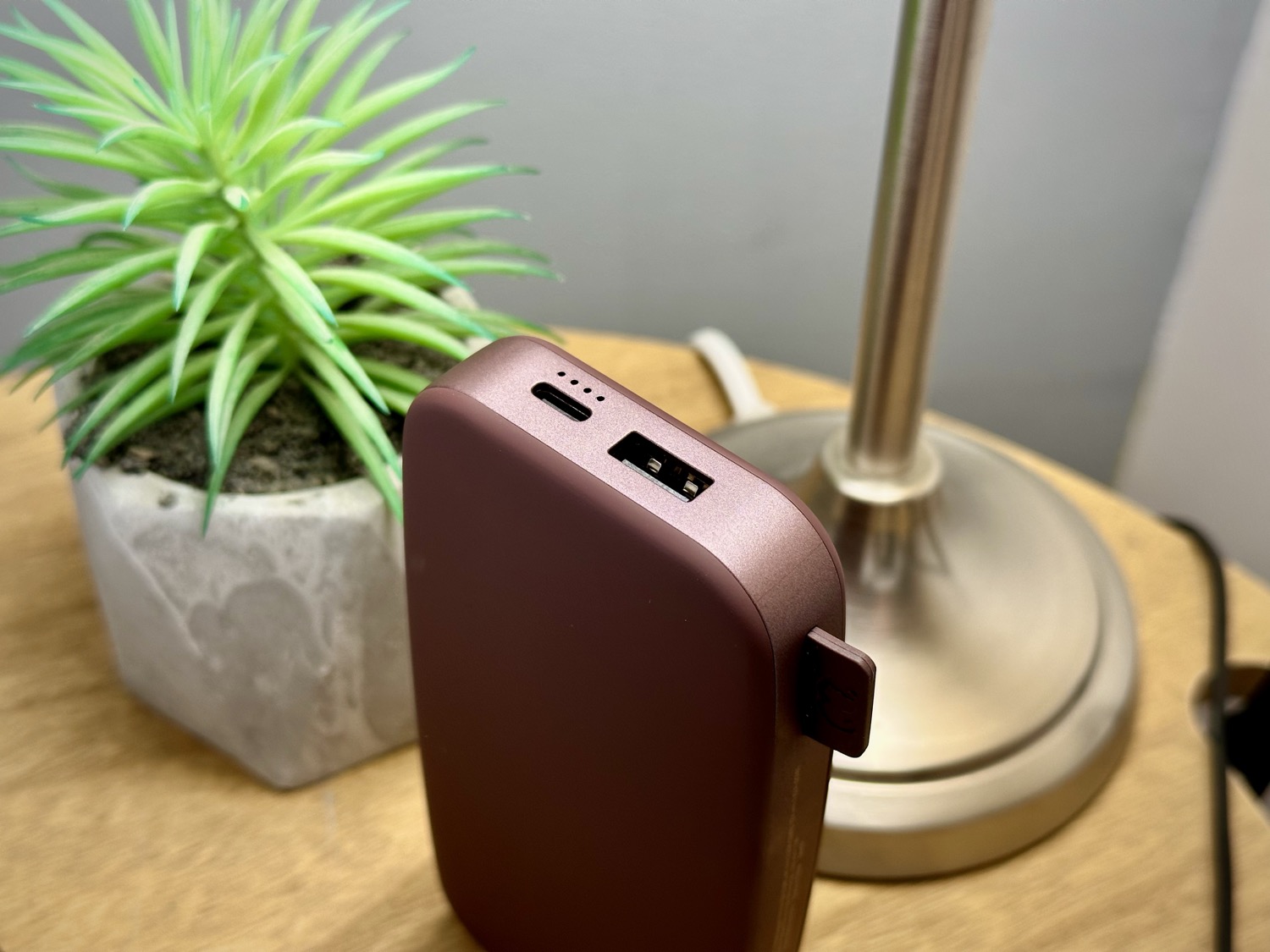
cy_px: 476
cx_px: 635
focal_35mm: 48
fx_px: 1761
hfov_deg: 39.7
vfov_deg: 30.3
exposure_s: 1/50
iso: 64
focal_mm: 6.86
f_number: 1.78
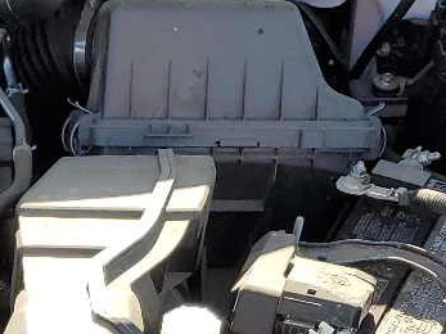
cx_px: -116
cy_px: 547
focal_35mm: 120
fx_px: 1546
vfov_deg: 11.6
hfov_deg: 15.7
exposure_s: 1/833
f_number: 1.5
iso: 50
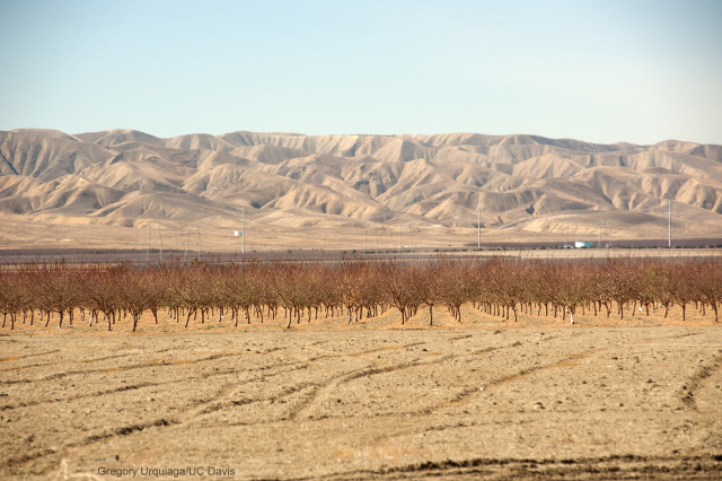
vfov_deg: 6.9
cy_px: 240
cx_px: 361
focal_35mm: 200
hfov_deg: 10.3
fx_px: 4009
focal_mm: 200
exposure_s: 1/1250
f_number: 8
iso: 250
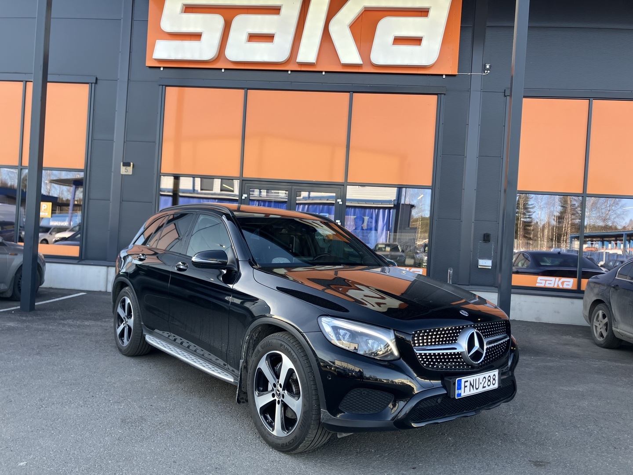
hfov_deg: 63.4
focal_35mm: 28
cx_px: 316
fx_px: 512
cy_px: 238
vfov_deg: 49.7
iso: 25
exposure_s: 1/144
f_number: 1.8
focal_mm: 3.99
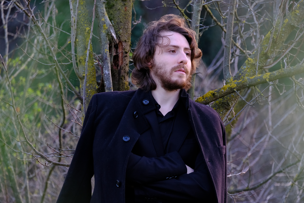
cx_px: 152
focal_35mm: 273
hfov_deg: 7.5
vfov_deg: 5.0
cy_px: 102
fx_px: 2305
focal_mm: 181.9
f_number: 6.4
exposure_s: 1/250
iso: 1600
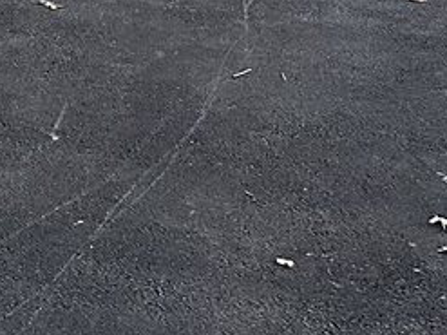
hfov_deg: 11.9
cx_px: -559
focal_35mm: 140
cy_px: -563
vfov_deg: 9.1
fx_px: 1807
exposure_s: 1/60
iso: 500
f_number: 1.78
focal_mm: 6.86
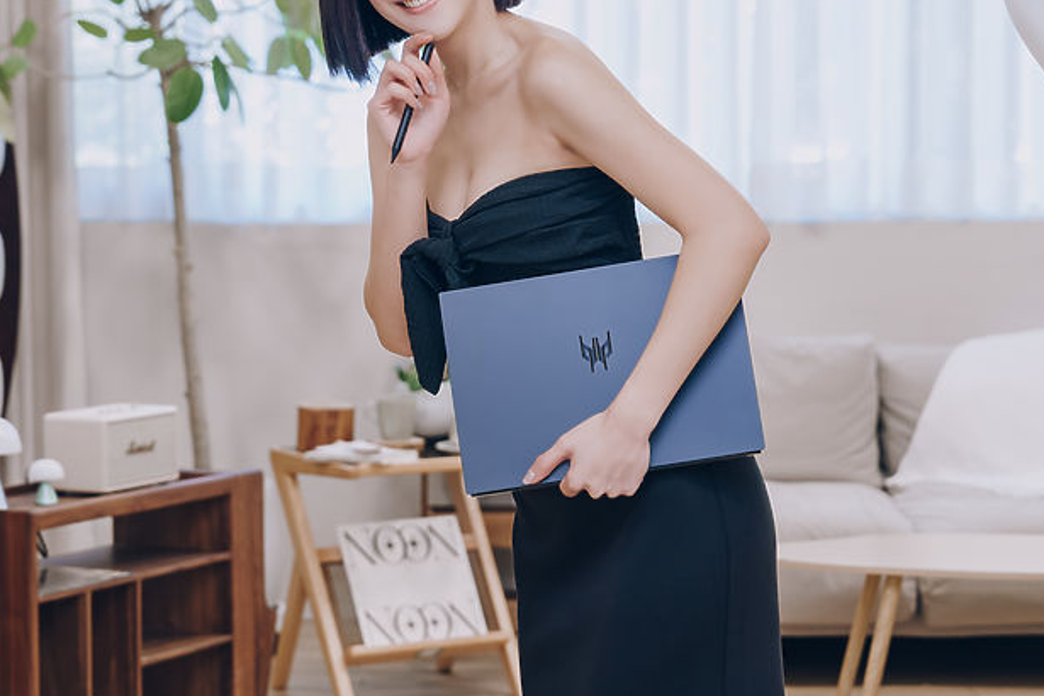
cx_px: 482
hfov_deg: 20.4
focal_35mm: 100
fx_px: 2900
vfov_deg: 13.7
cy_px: 235
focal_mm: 70
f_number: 4
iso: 1000
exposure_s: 1/60
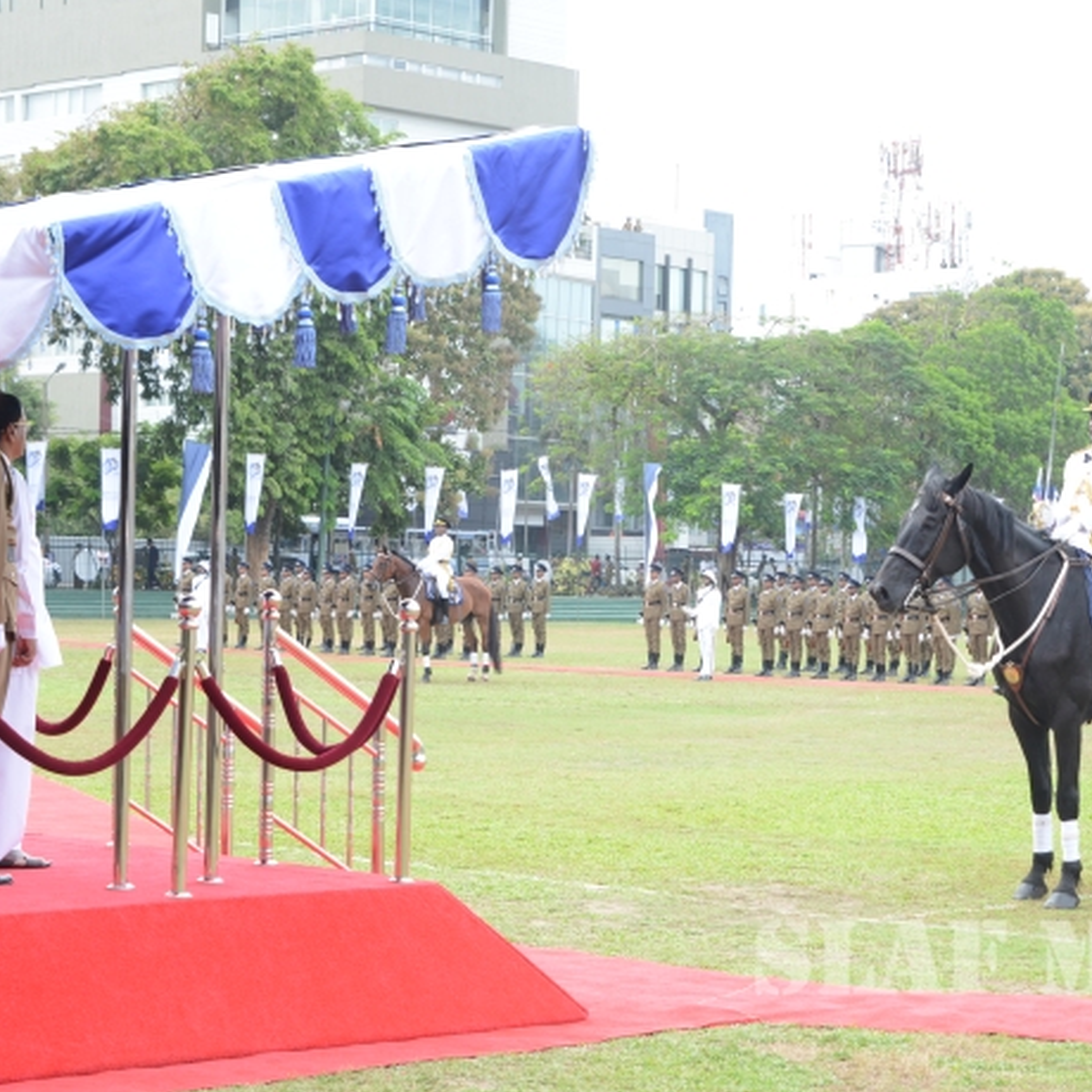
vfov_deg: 19.7
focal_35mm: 88
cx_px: 643
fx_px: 3141
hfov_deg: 19.7
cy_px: 547
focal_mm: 68
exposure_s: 1/125
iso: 400
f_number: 9
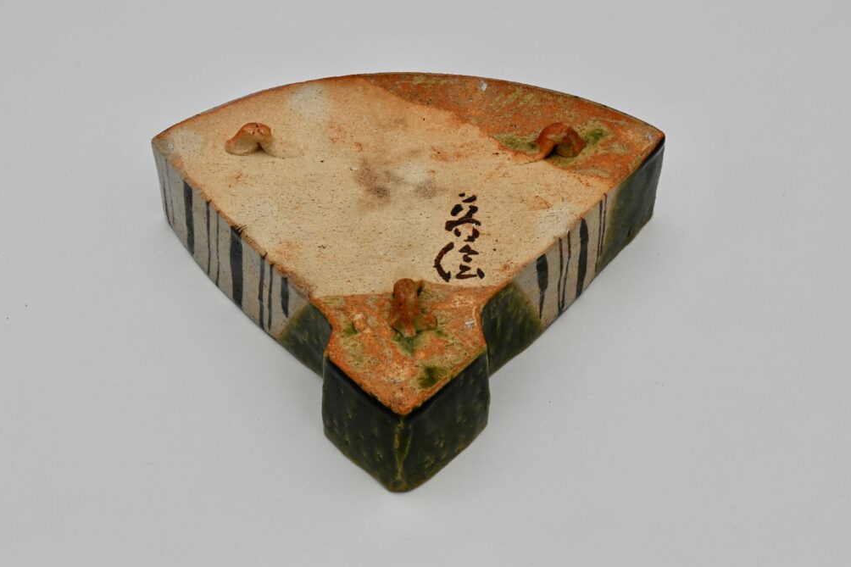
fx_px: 1205
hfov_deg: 38.9
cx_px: 431
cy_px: 283
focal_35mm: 51
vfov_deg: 26.5
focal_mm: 50
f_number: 22
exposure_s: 1/640
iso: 3200
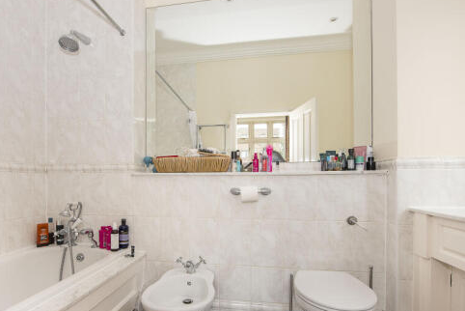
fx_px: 246
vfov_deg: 64.0
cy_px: 189
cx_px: 180
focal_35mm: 19
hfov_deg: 85.5
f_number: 7.1
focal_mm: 14
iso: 500
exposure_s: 1/25
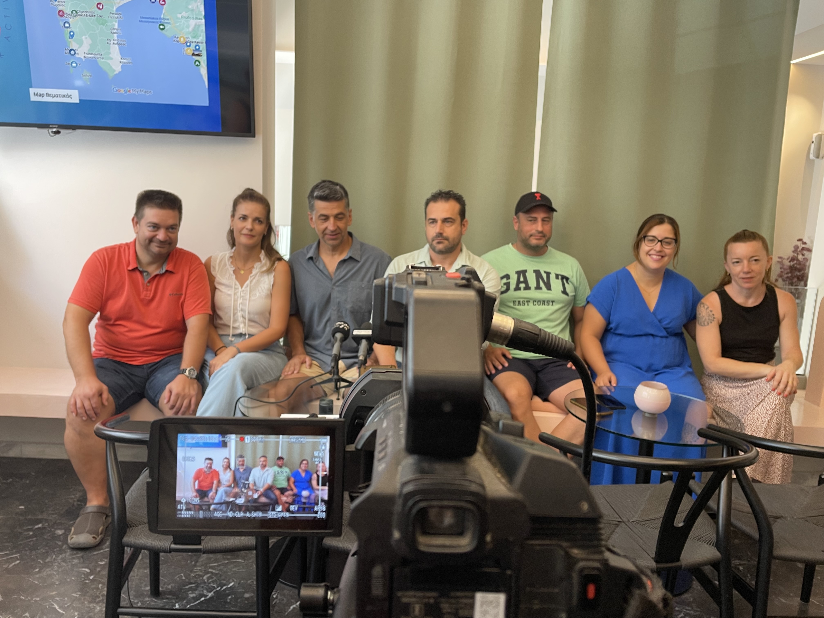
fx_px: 619
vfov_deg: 53.1
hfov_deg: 67.3
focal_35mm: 26
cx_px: 412
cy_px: 309
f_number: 1.6
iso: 64
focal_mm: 4.2
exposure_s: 1/50
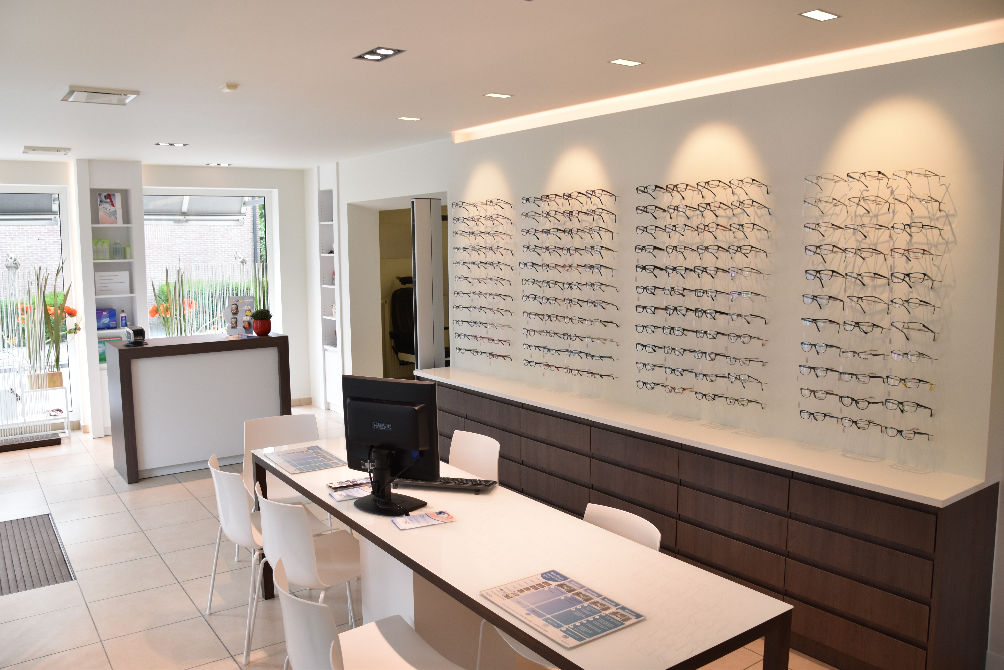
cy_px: 335
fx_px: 753
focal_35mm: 27
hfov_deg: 67.4
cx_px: 502
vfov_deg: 47.9
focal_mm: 18
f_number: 5.6
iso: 640
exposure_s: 1/125
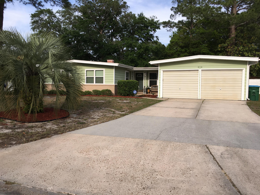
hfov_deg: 61.7
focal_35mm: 29
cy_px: 98
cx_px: 130
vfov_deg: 48.2
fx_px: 218
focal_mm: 4.15
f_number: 2.2
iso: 25
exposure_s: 1/1166
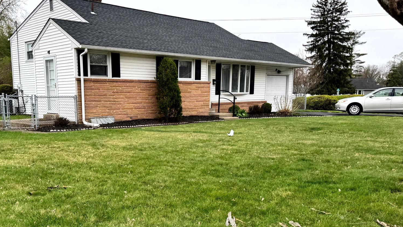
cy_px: 156
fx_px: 385
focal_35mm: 36
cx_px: 146
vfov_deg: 32.5
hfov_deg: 54.5
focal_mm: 6.76
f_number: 1.78
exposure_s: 1/723
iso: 80
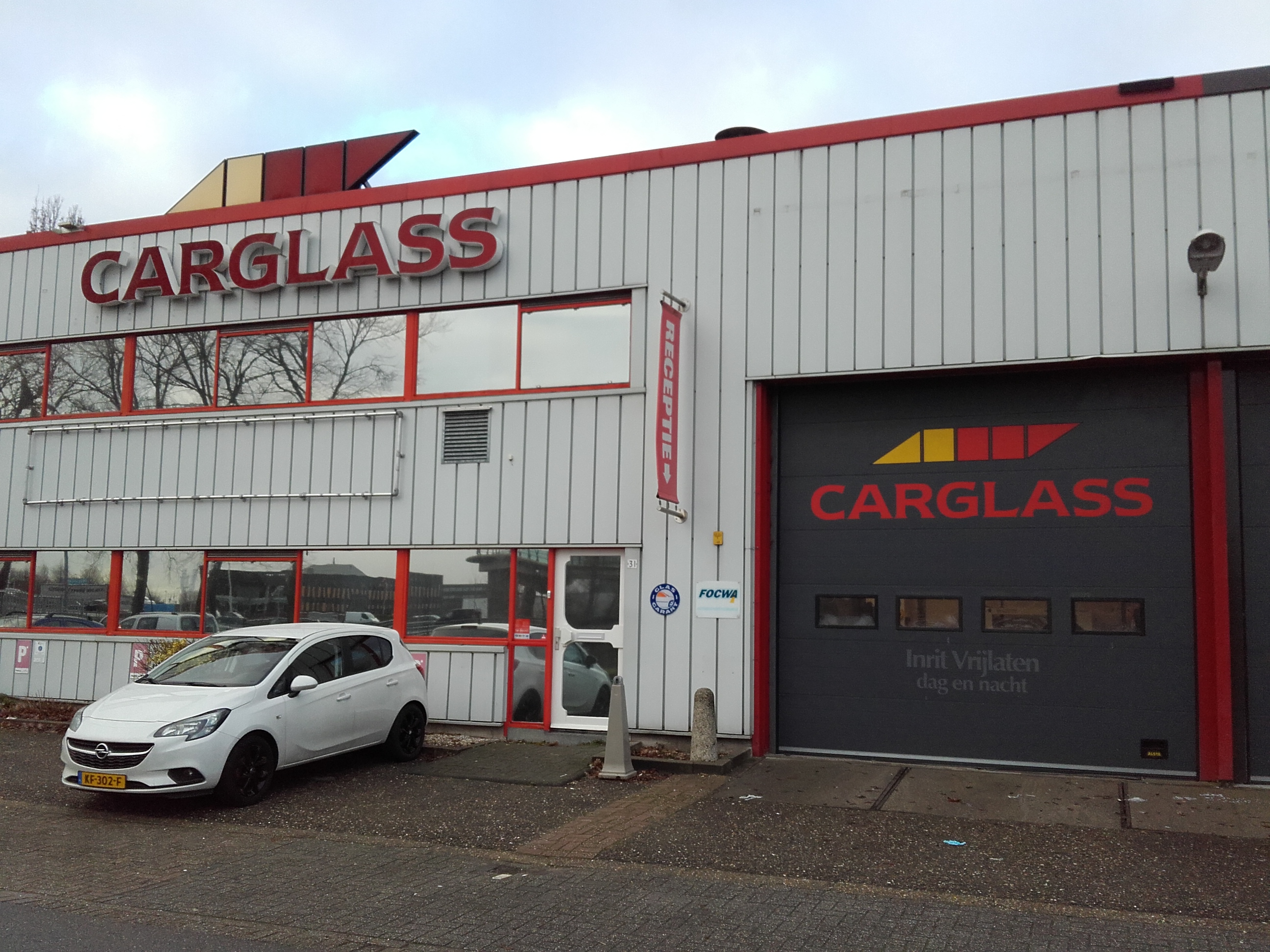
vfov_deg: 45.4
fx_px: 1137
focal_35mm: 31
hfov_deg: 58.4
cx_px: 635
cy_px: 476
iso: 50
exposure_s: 1/139
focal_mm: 3.31
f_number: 2.2
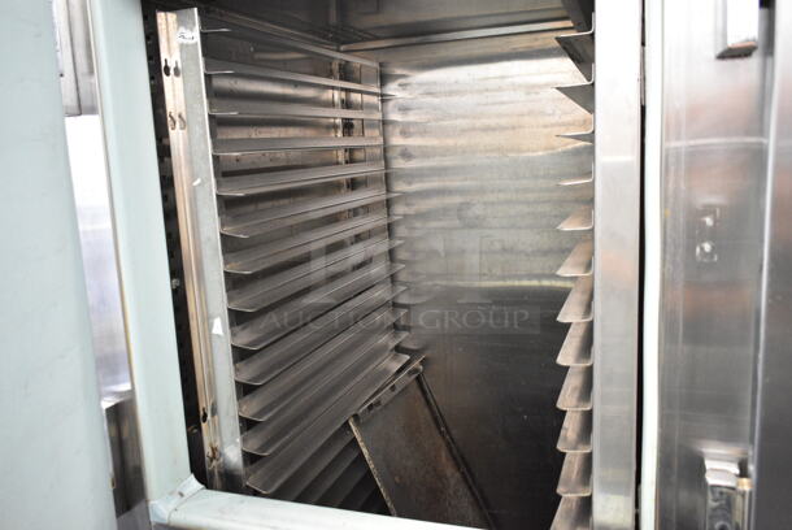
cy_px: 265
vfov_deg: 43.7
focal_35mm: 30
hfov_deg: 61.9
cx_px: 396
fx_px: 661
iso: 2500
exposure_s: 1/30
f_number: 3.8
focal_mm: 20
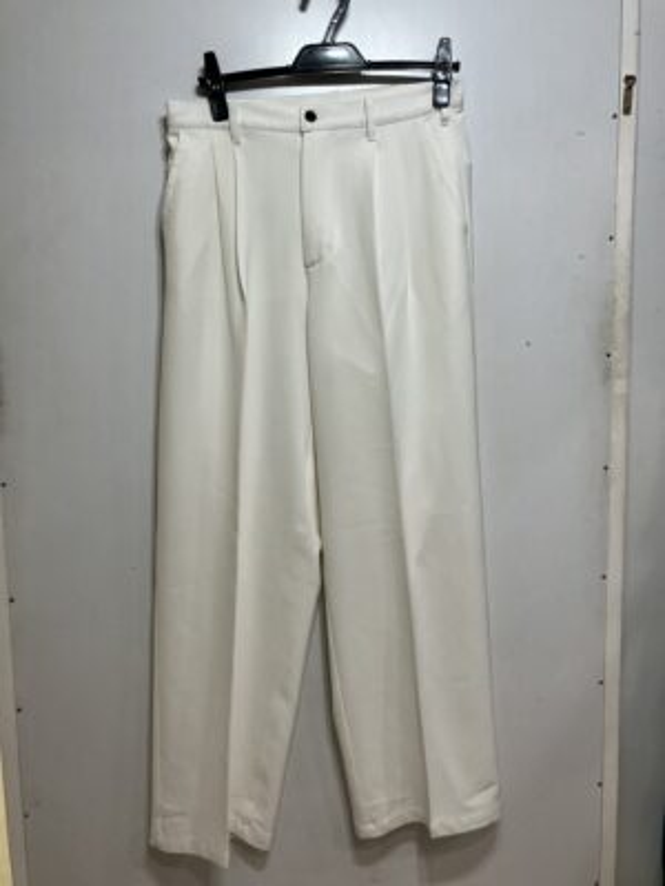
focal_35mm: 28
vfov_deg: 63.4
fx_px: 717
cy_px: 443
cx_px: 332
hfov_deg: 49.7
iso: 80
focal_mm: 3.99
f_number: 1.8
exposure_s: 1/100
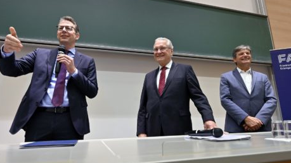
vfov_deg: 48.4
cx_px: 148
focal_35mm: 24
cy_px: 76
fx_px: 182
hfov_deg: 77.4
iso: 2000
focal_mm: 21.5
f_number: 5
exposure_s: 1/80
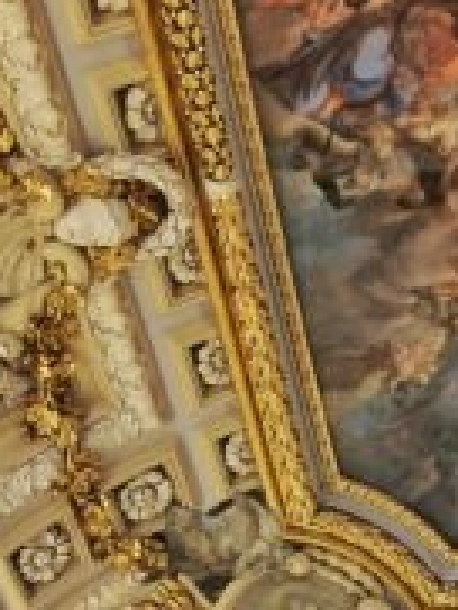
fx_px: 1762
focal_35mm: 100
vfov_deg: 18.0
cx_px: 729
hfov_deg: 13.7
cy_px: 854
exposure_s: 1/33
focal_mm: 4.15
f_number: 2.2
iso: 64
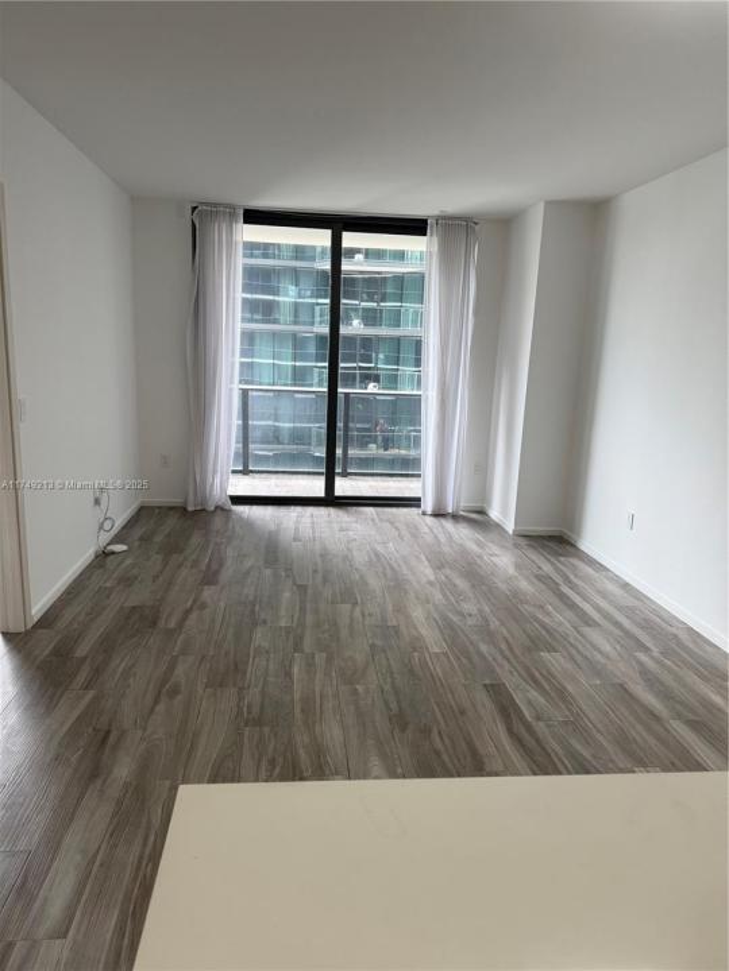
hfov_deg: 56.8
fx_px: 674
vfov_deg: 71.6
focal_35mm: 24
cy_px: 486
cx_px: 364
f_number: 1.78
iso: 160
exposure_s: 1/120
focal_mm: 6.76
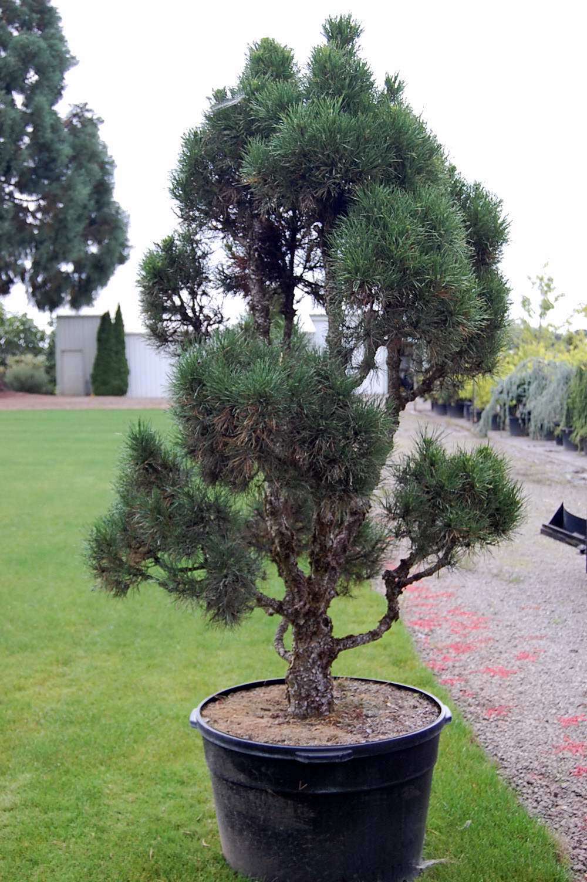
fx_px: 1250
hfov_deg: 26.4
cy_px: 441
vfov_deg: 38.9
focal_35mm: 51
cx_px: 294
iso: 400
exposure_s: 1/100
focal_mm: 34
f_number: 5
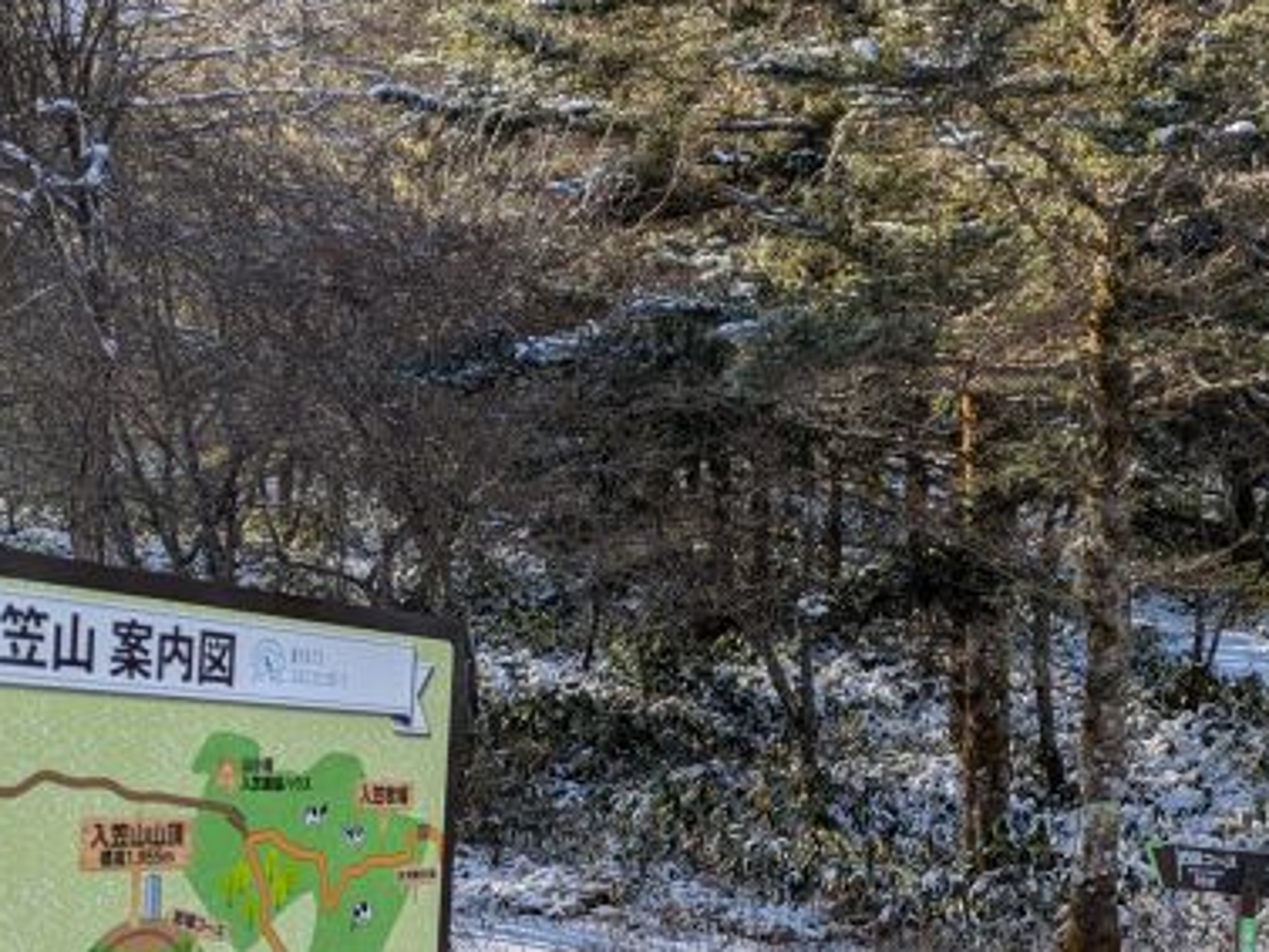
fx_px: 1944
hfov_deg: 35.7
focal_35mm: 53
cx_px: 879
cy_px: 732
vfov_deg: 27.1
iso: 46
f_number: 1.89
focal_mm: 5.43
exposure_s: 1/711
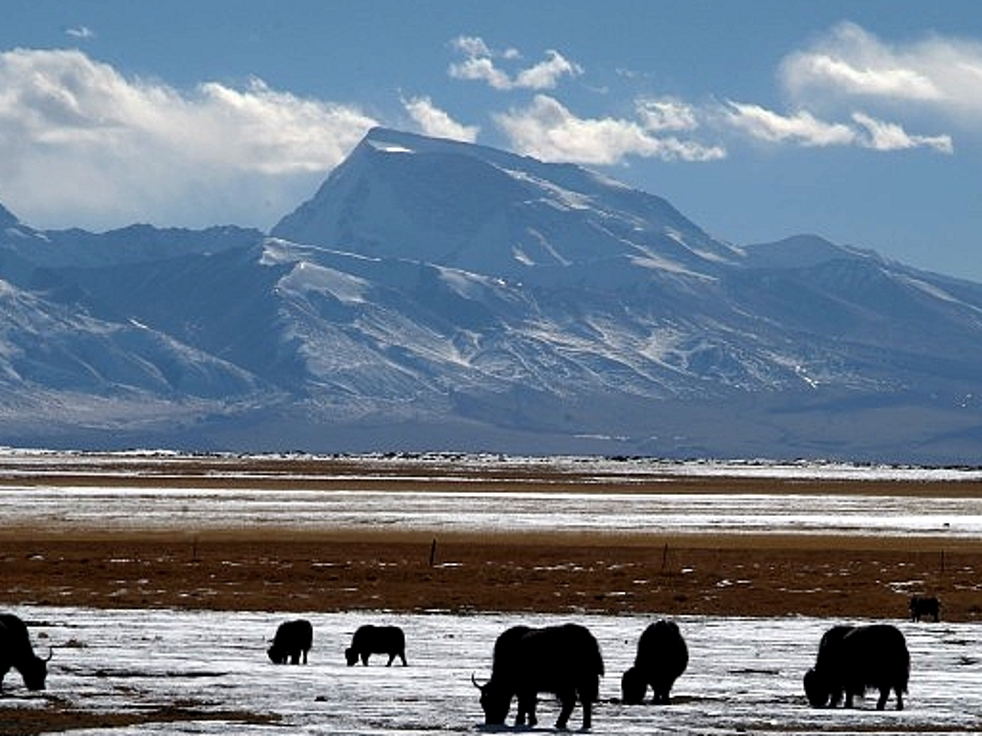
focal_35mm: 176
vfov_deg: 8.4
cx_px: 324
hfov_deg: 11.2
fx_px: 4993
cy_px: 369
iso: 100
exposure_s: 1/500
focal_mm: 78
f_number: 11
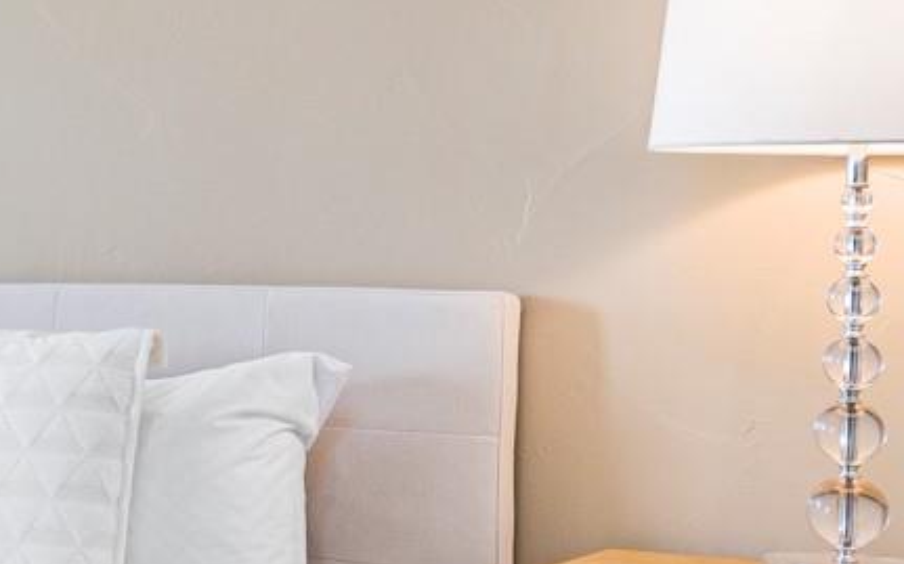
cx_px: -638
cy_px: 248
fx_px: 2266
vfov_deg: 14.2
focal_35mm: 92
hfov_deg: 18.5
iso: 640
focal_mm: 19
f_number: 8
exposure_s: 1/13
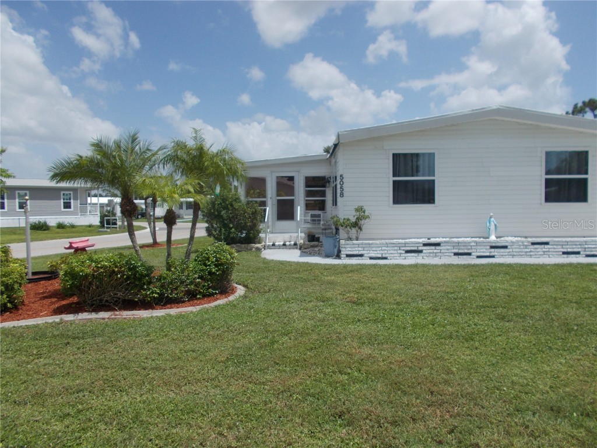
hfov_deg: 67.3
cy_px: 224
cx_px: 298
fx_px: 448
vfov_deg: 53.1
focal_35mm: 26
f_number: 8
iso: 80
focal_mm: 4.6
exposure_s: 1/250
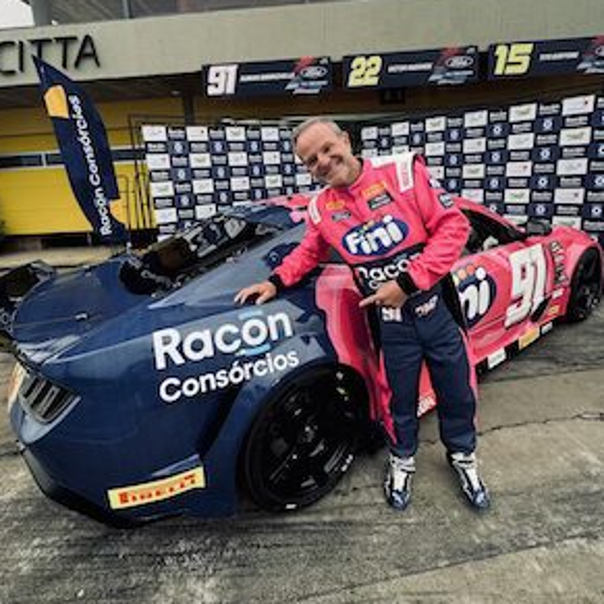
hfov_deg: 84.0
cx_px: 297
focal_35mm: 17
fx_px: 336
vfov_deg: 82.9
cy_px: 239
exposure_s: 1/99
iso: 200
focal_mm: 2.22
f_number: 2.2
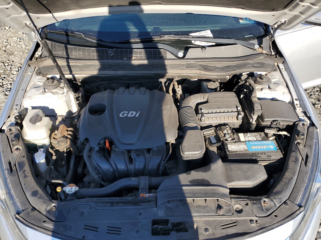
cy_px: 120
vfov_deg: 53.1
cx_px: 160
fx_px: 241
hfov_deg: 67.3
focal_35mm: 26
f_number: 1.5
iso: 50
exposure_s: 1/1000
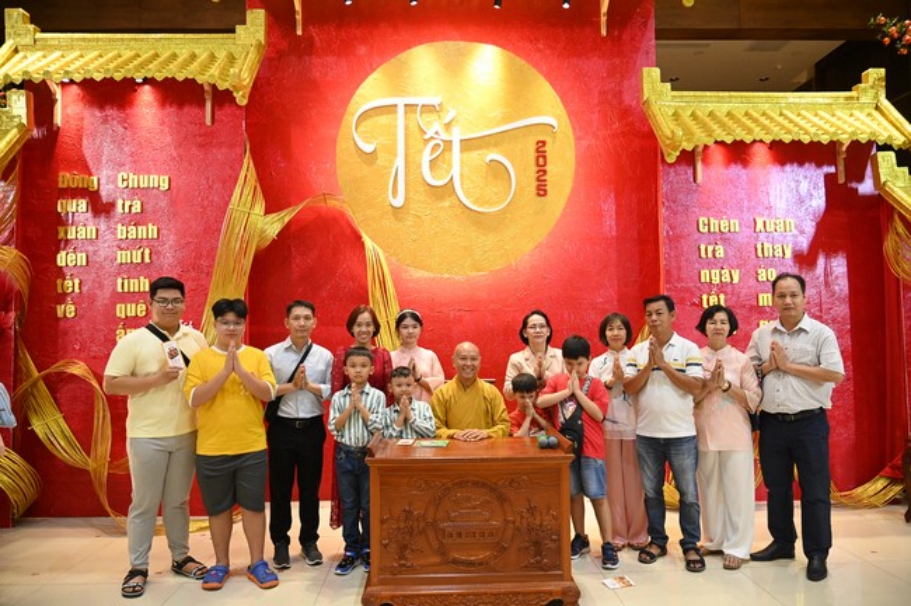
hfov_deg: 73.8
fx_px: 607
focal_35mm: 24
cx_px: 456
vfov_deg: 53.0
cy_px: 303
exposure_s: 1/250
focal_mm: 24
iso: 4000
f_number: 4.5
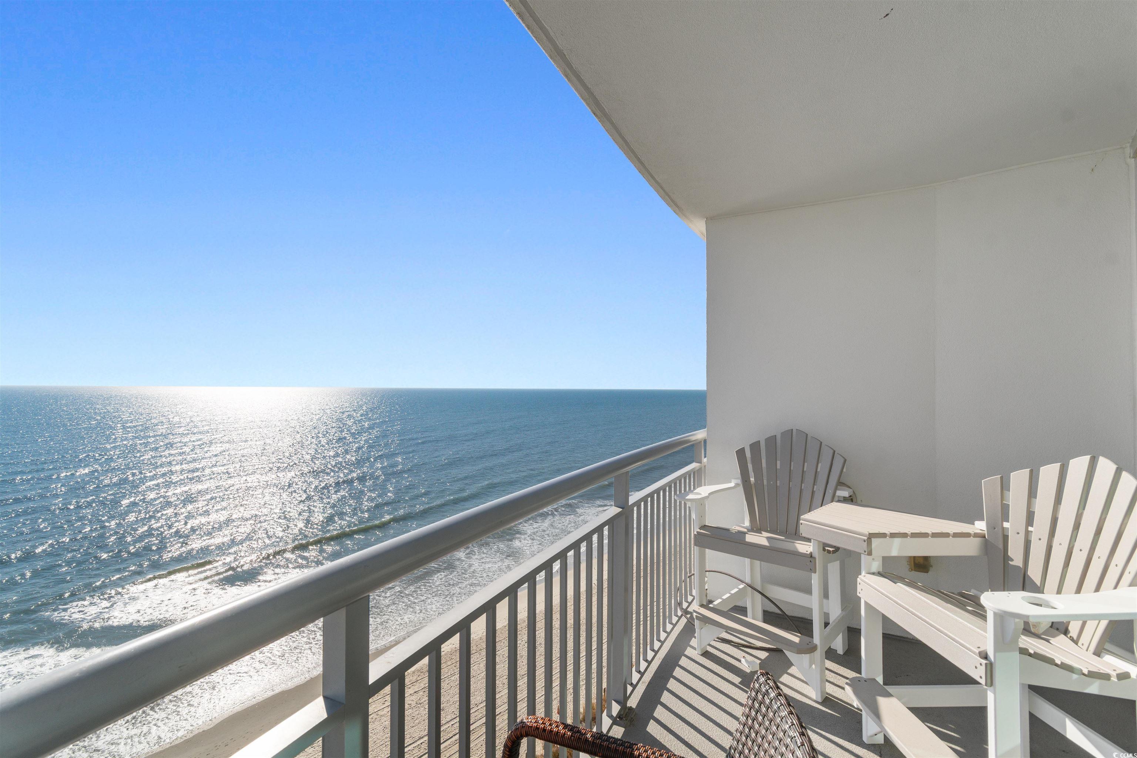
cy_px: 379
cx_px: 568
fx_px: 474
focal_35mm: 15
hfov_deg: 100.4
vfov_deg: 77.3
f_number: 10
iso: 100
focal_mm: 10
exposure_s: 1/400
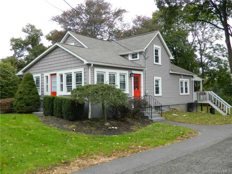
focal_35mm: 35
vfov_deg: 40.7
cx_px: 116
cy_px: 87
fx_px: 235
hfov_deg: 52.6
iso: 80
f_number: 3.3
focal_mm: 6.2
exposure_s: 1/160
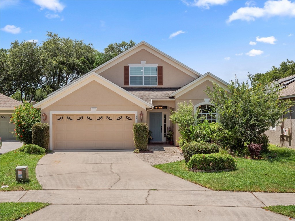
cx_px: 148
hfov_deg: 54.0
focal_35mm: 34
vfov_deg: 41.8
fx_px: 290
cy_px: 110
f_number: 6.3
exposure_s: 1/1000
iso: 200
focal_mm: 17
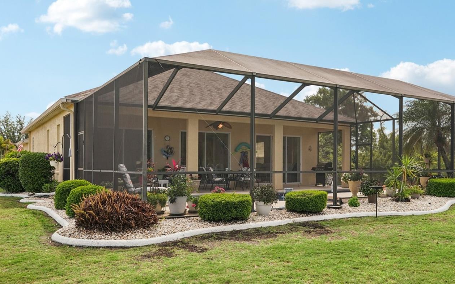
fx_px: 442
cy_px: 164
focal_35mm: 36
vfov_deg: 35.6
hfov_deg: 54.0
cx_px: 277
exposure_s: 1/400
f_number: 8
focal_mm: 27.5
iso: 400
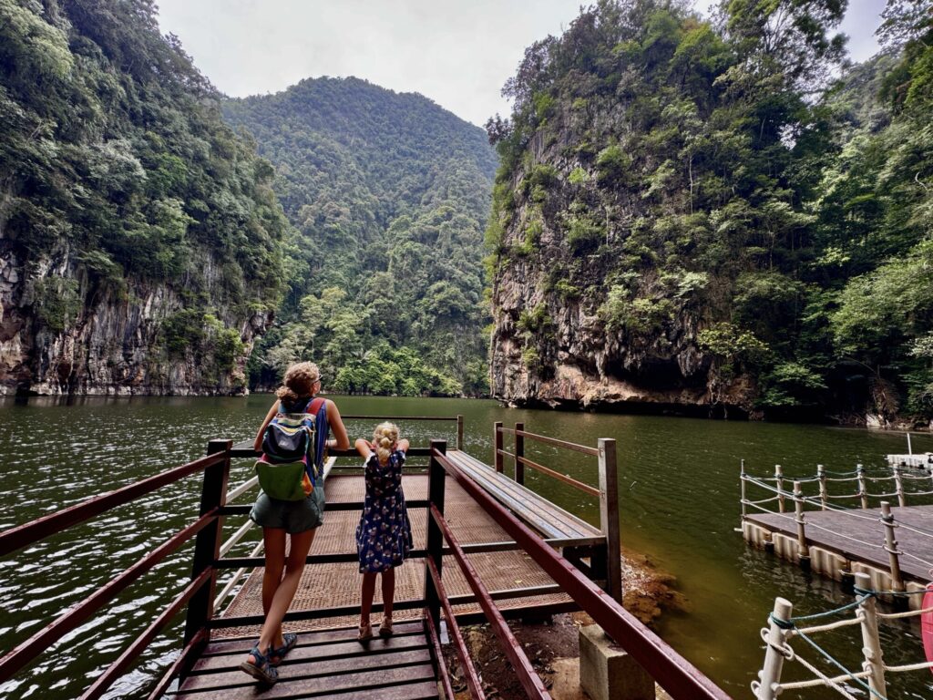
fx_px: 377
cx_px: 466
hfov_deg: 102.1
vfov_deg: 85.7
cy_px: 350
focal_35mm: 14
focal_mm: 2.22
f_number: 2.2
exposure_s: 1/118
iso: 40
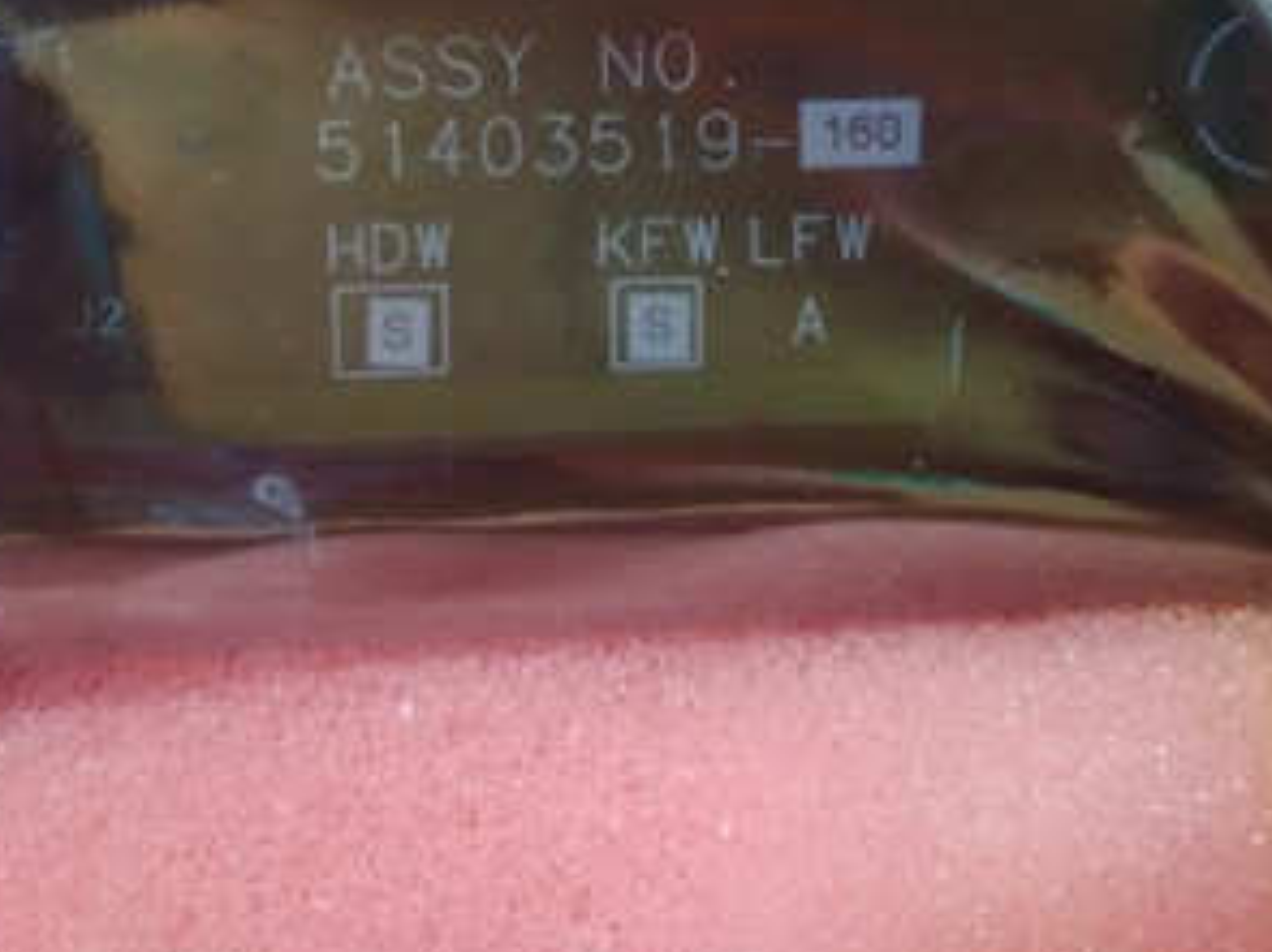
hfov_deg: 34.9
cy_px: 22
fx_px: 2020
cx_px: 573
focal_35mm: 55
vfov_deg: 25.4
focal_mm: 3.79
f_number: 2
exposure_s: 1/33
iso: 716
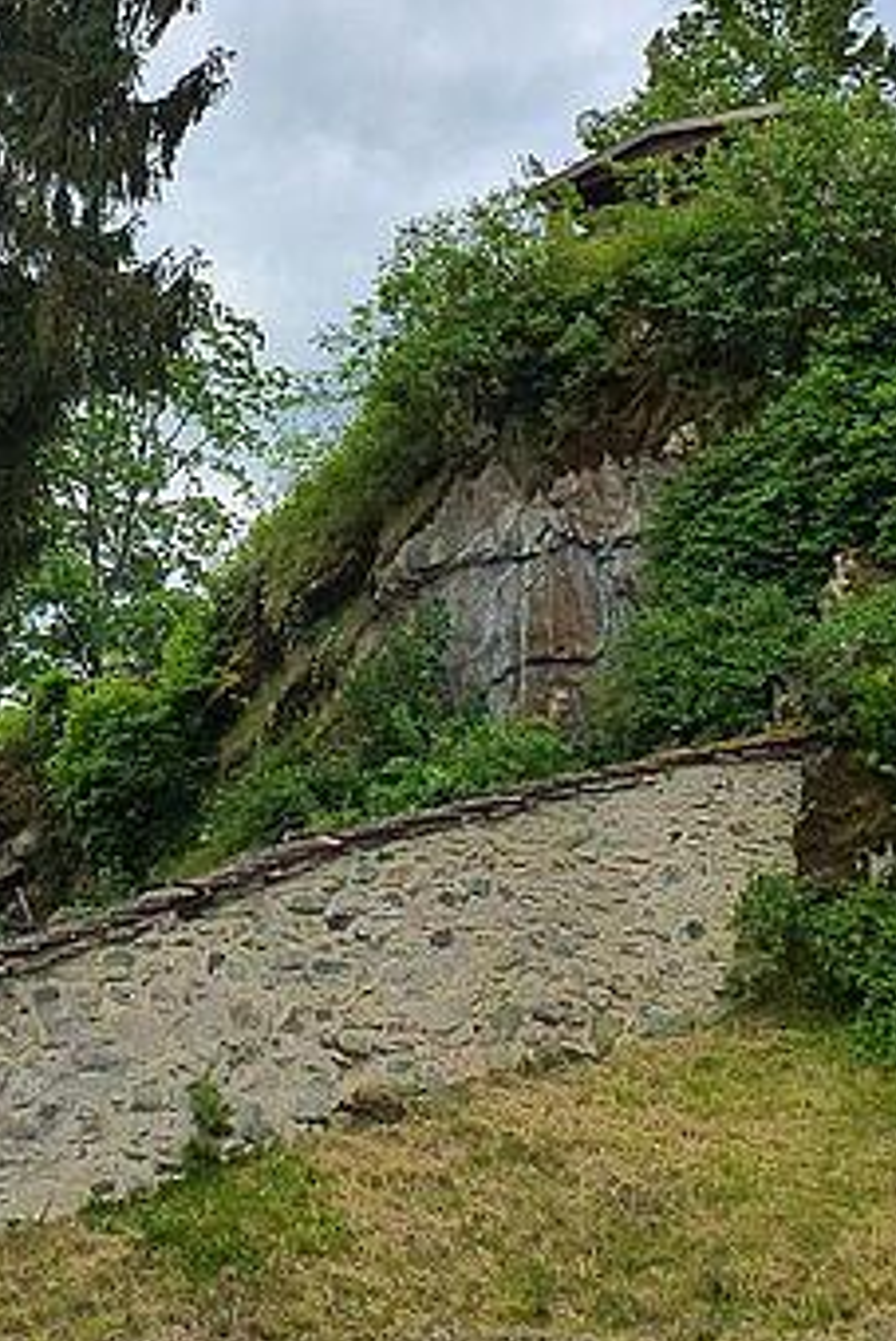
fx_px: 2051
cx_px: 146
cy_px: 465
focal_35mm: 55
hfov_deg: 24.2
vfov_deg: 35.9
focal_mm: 4.3
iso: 250
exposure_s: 1/250
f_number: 4
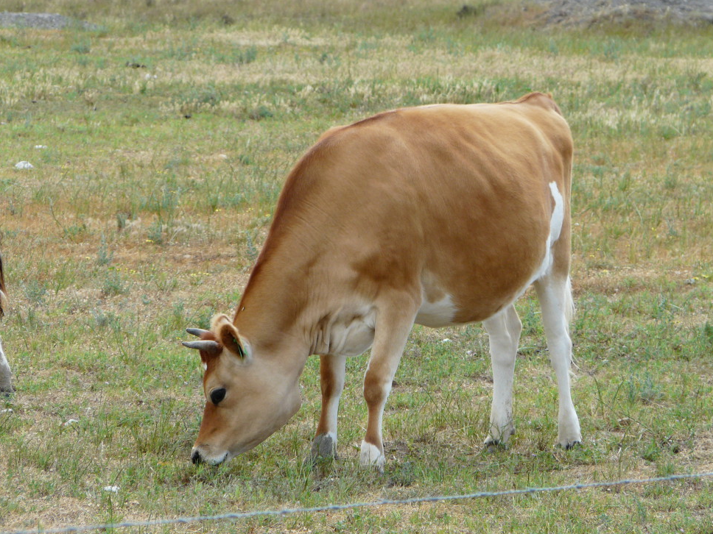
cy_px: 263
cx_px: 368
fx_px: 6735
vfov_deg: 4.5
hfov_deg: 6.1
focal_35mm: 327
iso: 100
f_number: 5
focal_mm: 50.7
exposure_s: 1/200
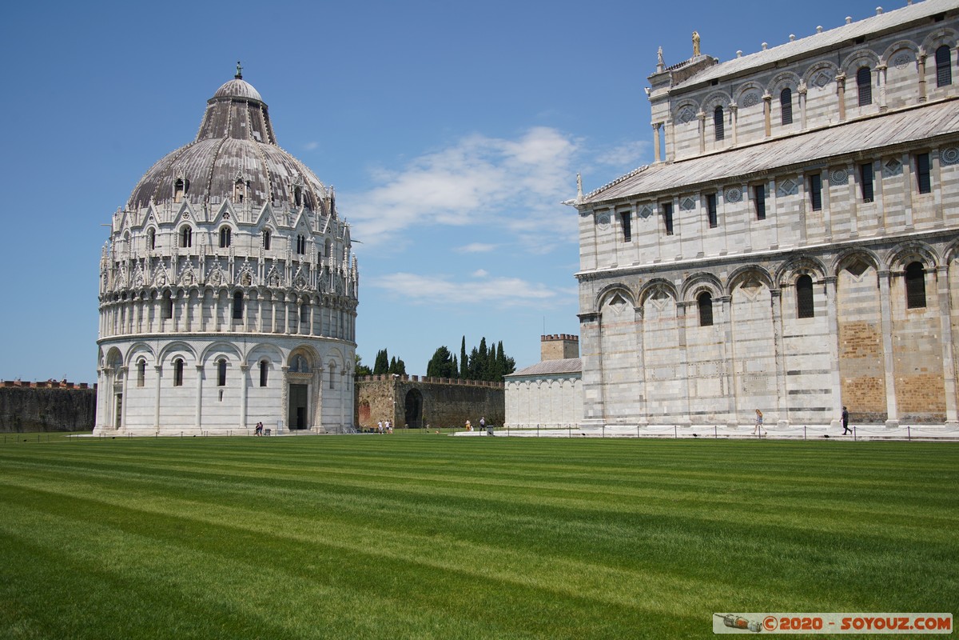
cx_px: 480
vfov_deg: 37.9
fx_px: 932
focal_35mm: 35
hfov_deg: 54.4
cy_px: 320
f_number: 8
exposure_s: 1/320
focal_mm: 35
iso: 100
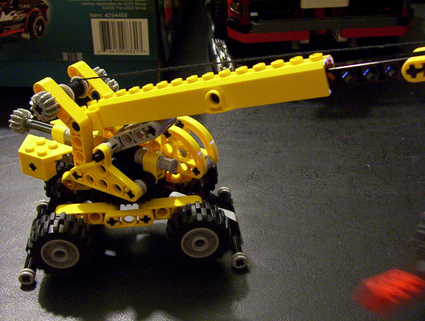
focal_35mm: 55
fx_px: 677
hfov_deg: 34.8
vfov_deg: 26.6
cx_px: 253
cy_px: 191
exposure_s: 1/8
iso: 200
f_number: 2.73
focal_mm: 5.77
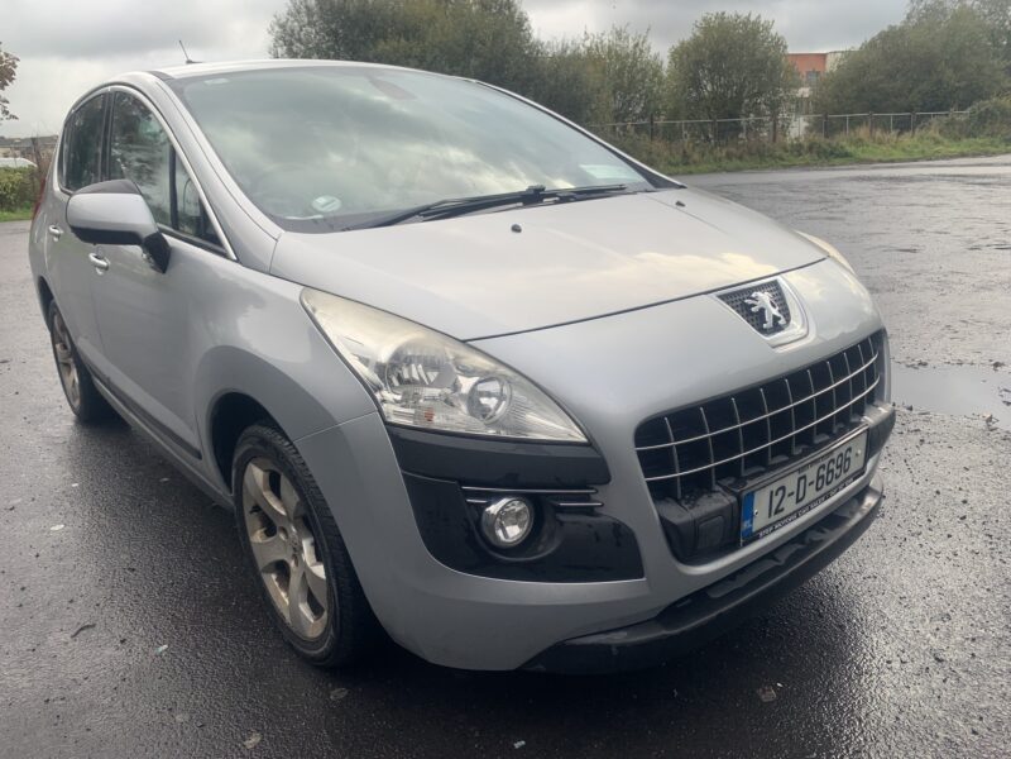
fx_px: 759
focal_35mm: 26
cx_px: 506
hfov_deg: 67.3
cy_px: 380
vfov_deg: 53.1
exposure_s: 1/376
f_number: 1.8
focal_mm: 4.25
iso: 25
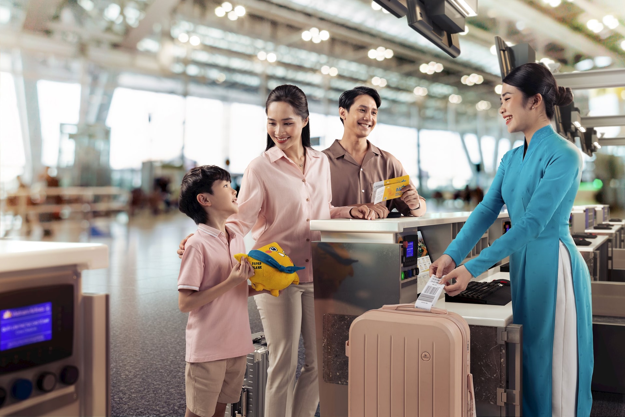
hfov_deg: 54.4
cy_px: 208
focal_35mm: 35
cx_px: 312
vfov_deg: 37.9
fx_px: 608
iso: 100
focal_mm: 35
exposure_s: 1/160
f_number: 9
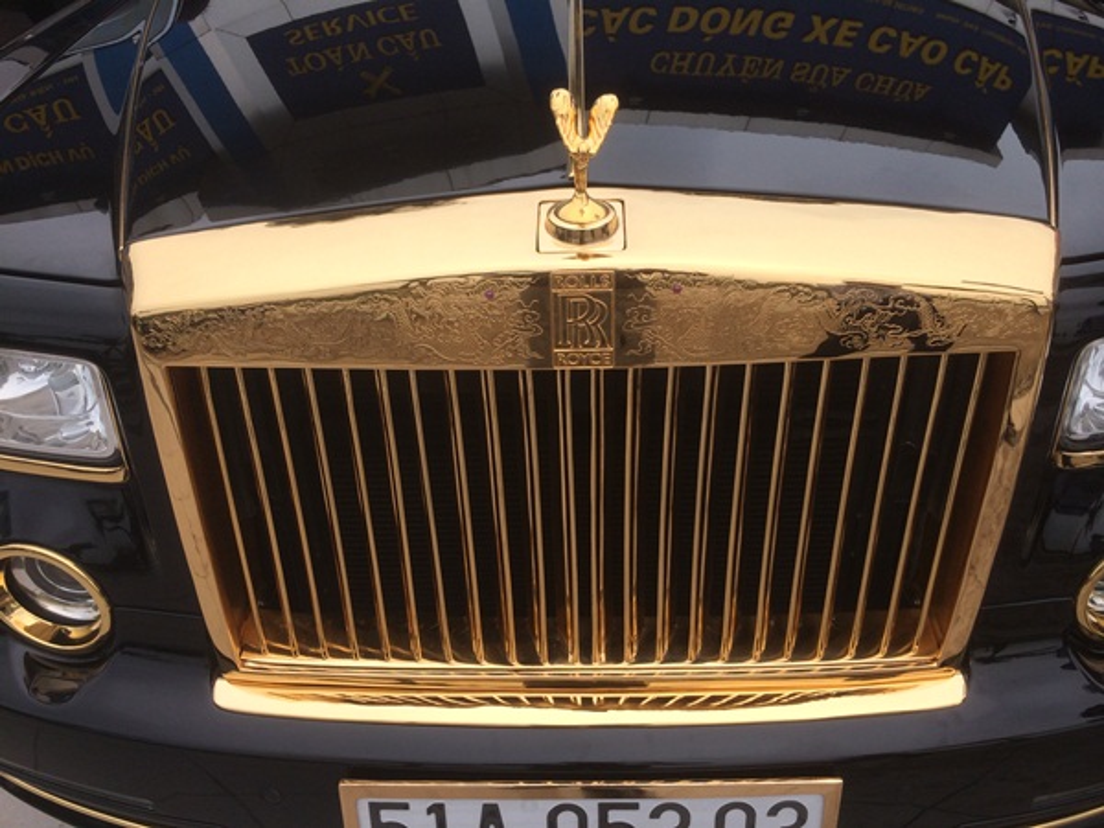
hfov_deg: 60.0
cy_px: 414
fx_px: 957
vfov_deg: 46.8
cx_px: 552
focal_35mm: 30
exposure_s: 1/733
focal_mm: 4.12
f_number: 2.2
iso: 32
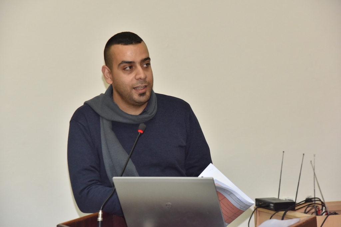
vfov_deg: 13.0
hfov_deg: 19.5
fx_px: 995
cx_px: 170
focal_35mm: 105
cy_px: 114
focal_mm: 105
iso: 2500
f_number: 6.3
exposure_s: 1/200
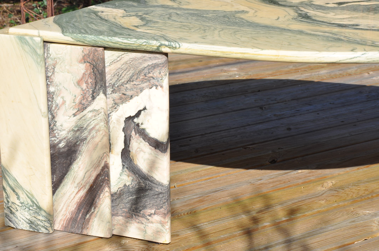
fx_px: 820
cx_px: 190
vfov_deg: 17.4
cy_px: 126
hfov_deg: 26.0
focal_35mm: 78
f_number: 13
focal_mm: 52
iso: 200
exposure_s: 1/160
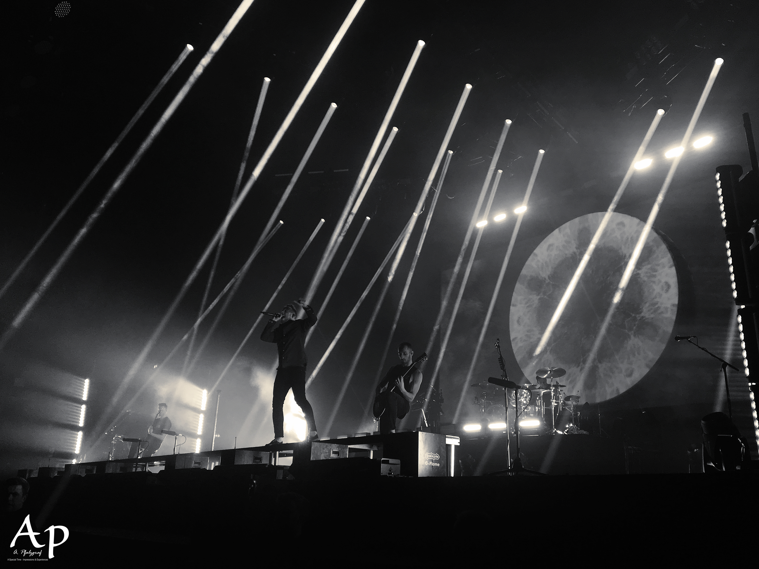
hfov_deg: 61.7
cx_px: 380
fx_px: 636
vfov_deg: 48.2
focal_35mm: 29
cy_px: 284
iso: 32
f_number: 2.2
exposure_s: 1/50
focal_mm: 4.15
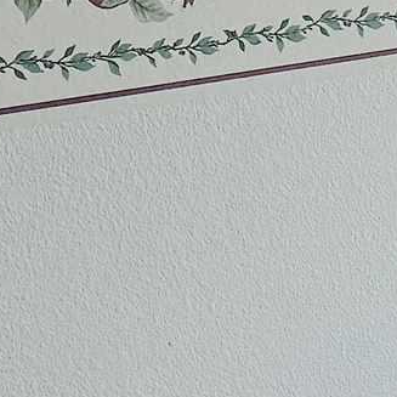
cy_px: -41
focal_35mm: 199
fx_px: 2582
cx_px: 1264
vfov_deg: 8.7
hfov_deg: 7.5
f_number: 1.78
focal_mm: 6.76
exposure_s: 1/535
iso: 100
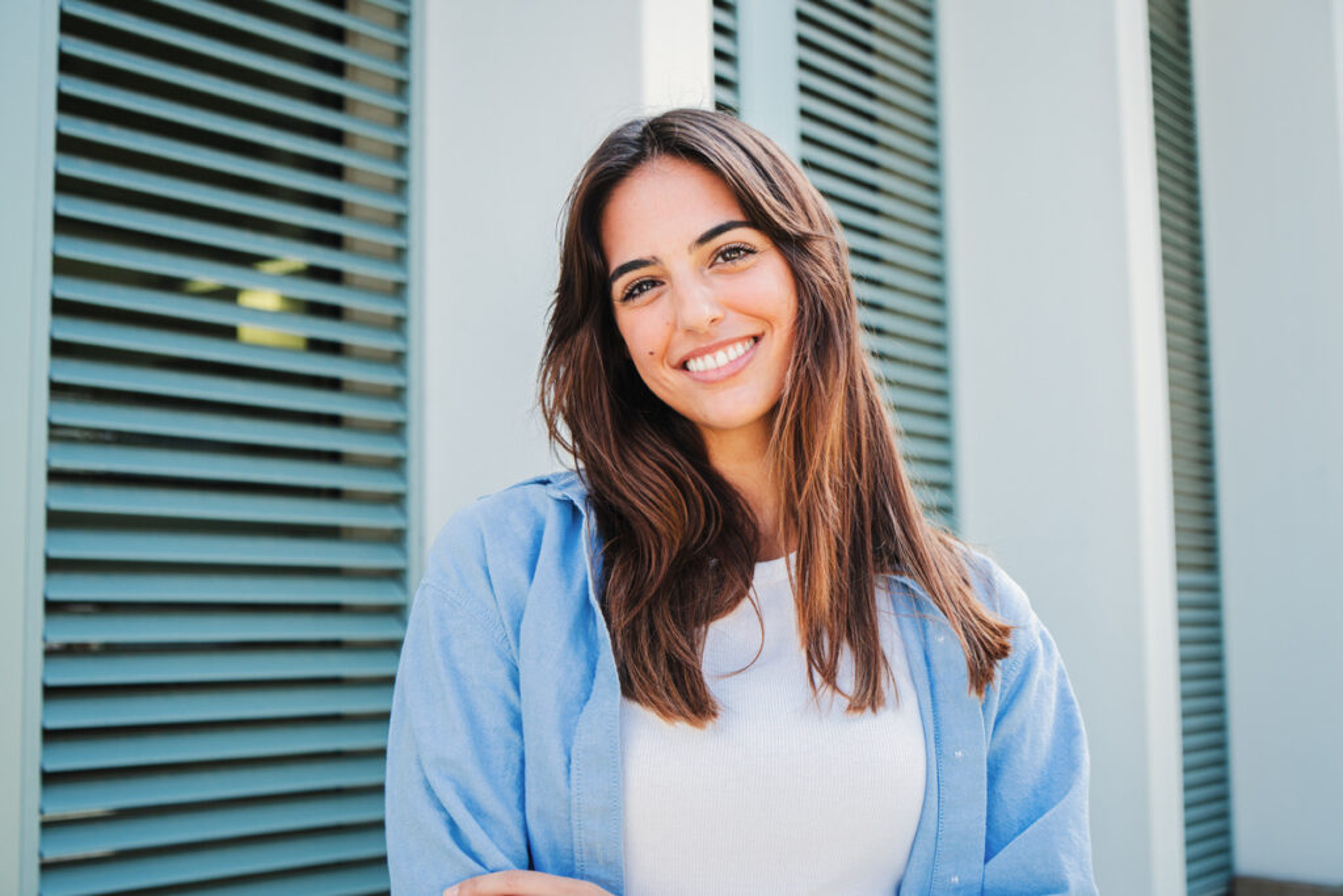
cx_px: 672
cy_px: 448
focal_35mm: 43
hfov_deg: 45.4
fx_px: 1604
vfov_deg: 31.2
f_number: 4
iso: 250
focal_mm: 43
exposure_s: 1/500
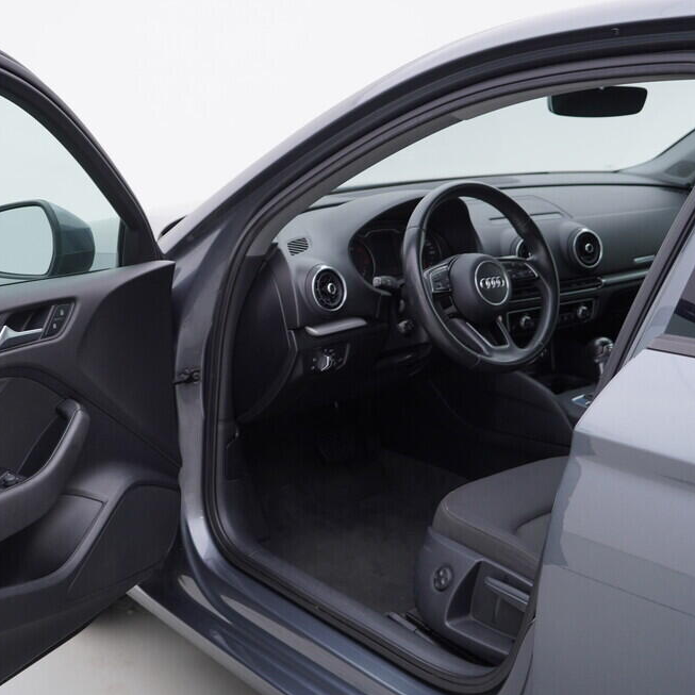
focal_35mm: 48
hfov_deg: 35.0
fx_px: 1090
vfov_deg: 35.3
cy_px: 362
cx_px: 228
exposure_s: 1/60
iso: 125
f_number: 3.5
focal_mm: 24
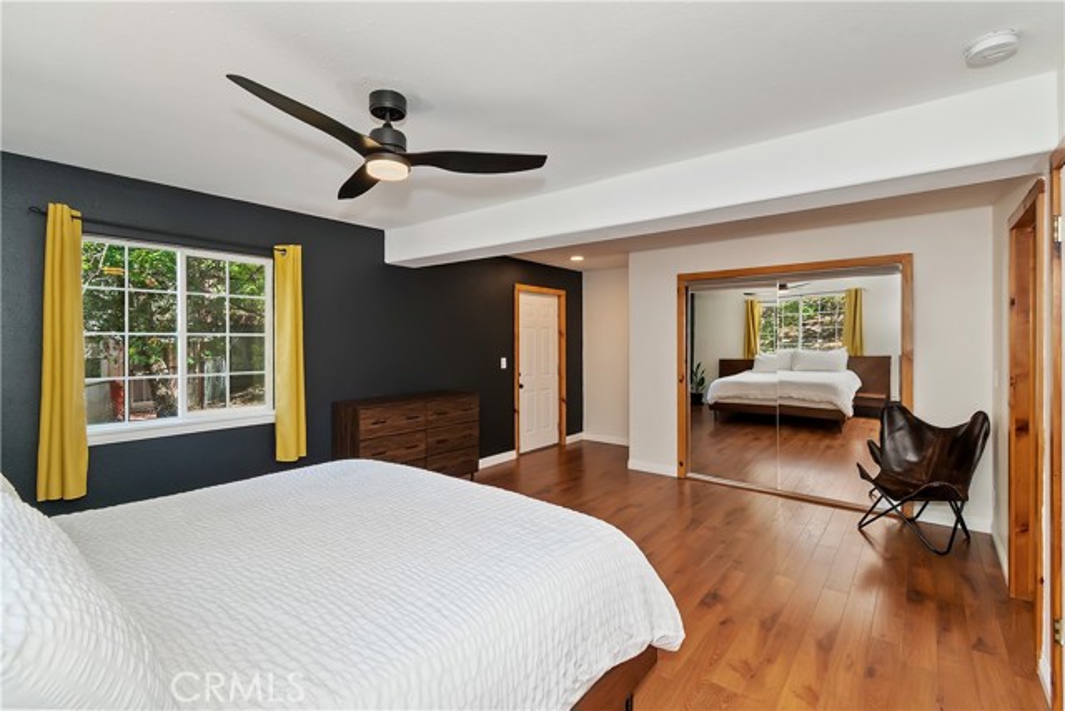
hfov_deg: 100.4
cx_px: 532
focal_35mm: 15
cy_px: 356
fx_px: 444
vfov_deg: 77.4
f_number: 8
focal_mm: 10
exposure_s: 1/30
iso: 400
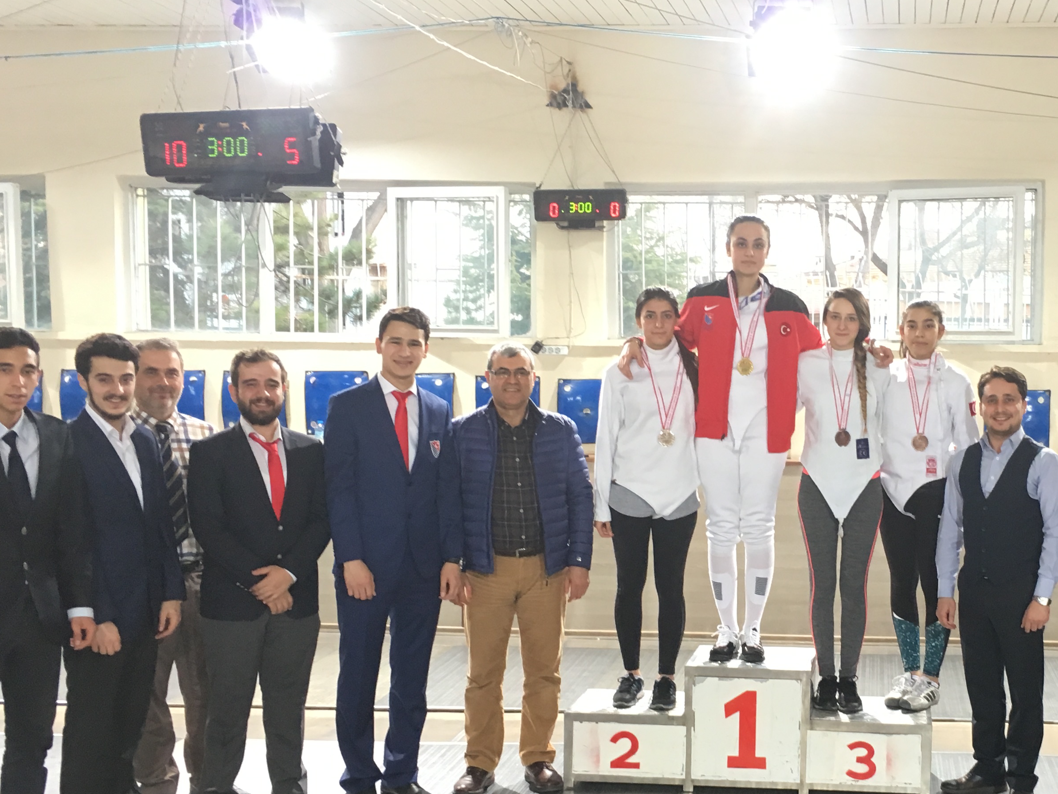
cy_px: 503
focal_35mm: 49
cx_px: 799
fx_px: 1498
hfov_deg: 37.9
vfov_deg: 29.5
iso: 125
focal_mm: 4.15
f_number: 2.2
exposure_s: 1/33
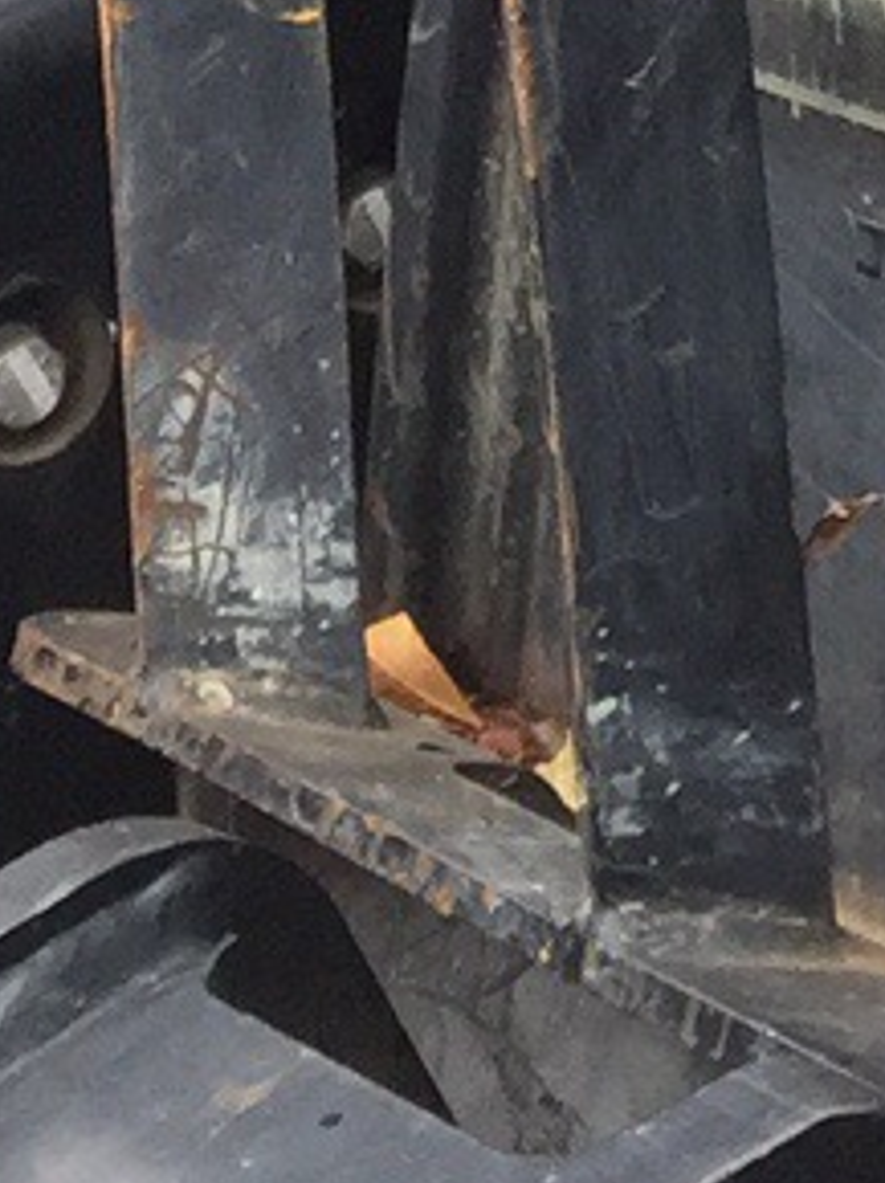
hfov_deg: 6.5
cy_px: -2015
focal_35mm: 205
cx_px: 2728
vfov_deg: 8.5
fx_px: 6998
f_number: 2.2
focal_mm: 4.15
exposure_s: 1/120
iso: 32
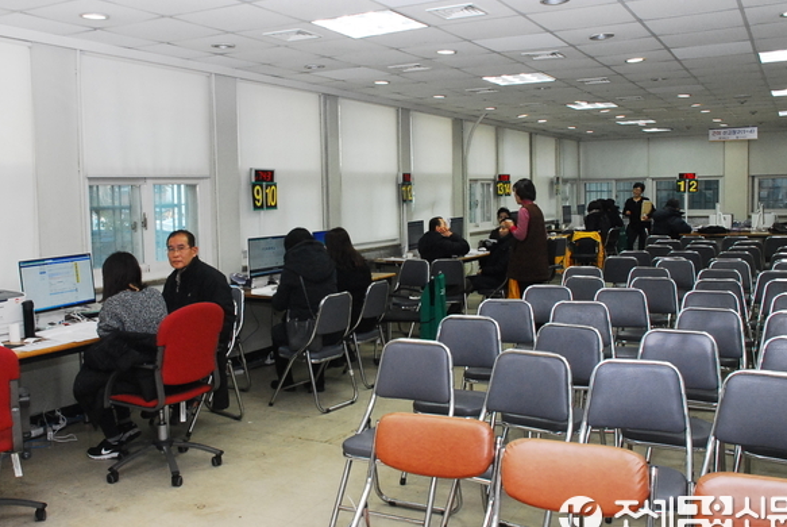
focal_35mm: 35
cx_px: 358
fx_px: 766
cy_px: 245
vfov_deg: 37.9
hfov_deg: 54.3
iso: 1250
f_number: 8
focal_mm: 20
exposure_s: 1/60
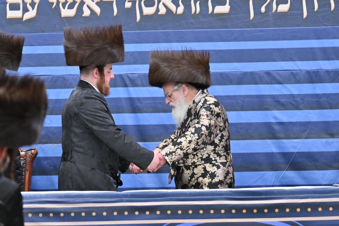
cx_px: 170
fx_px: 1553
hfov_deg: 12.5
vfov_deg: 8.3
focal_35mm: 165
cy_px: 113
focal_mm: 110
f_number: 2.8
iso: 1000
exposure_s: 1/250
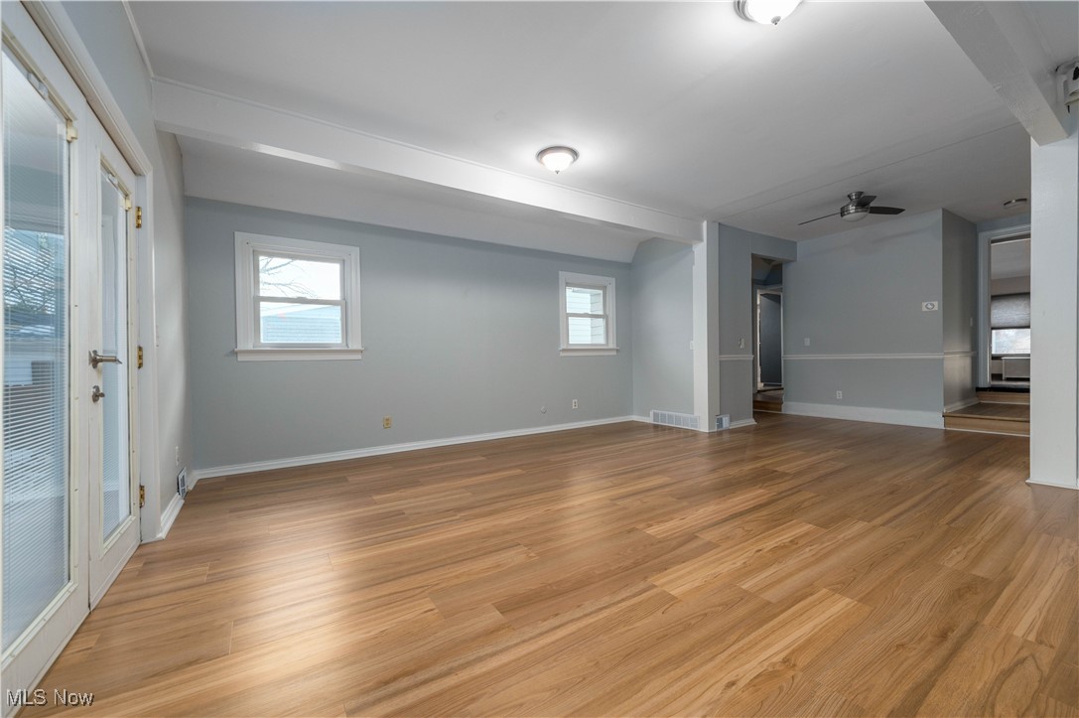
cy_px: 359
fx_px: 419
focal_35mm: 14
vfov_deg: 81.1
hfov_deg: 104.3
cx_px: 540
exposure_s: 1/60
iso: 320
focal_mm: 14
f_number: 8
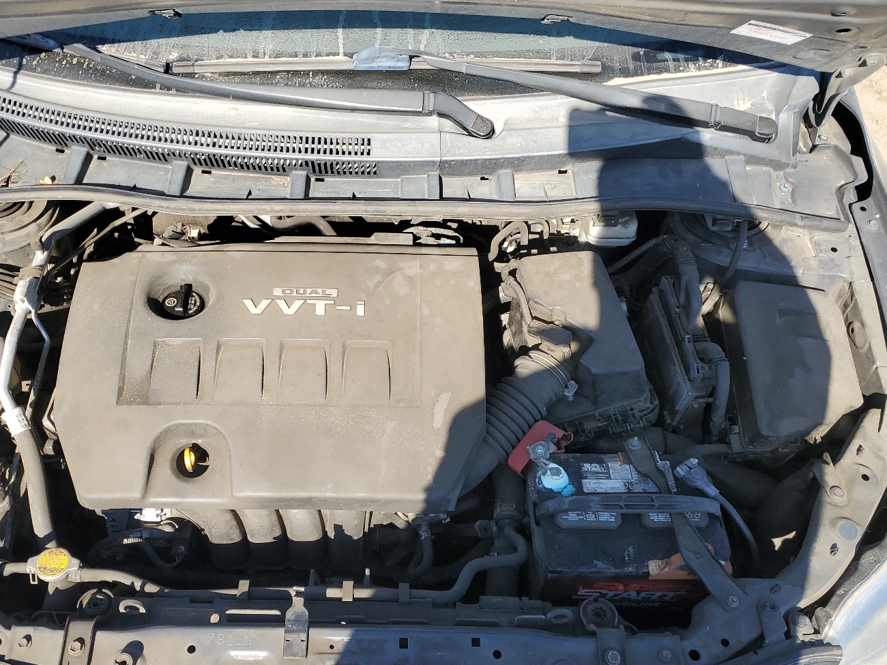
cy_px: 404
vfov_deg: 43.9
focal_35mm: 32
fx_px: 820
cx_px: 375
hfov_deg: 56.6
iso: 50
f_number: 1.5
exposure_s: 1/1111
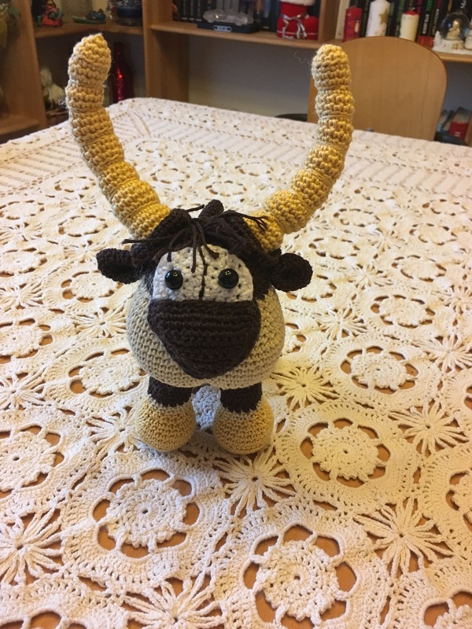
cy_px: 314
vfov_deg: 61.7
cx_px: 236
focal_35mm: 29
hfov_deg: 48.2
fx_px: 527
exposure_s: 1/17
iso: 200
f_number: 2.2
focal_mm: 4.15
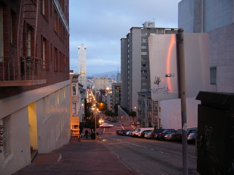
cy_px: 88
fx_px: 237
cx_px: 117
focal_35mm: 35
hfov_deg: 52.6
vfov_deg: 40.7
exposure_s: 1/8
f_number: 2.8
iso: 200
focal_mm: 5.8
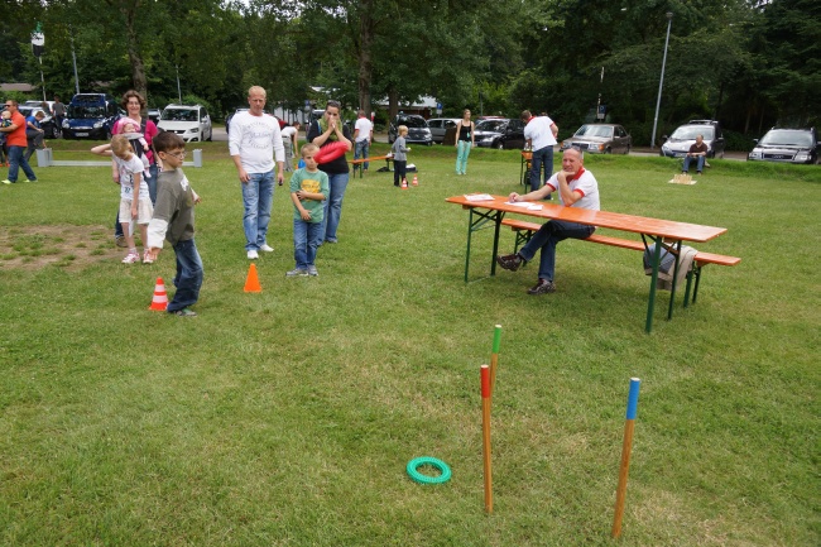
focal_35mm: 24
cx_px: 410
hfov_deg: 73.8
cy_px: 274
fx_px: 547
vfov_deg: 53.1
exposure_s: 1/160
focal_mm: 16
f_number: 6.3
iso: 100
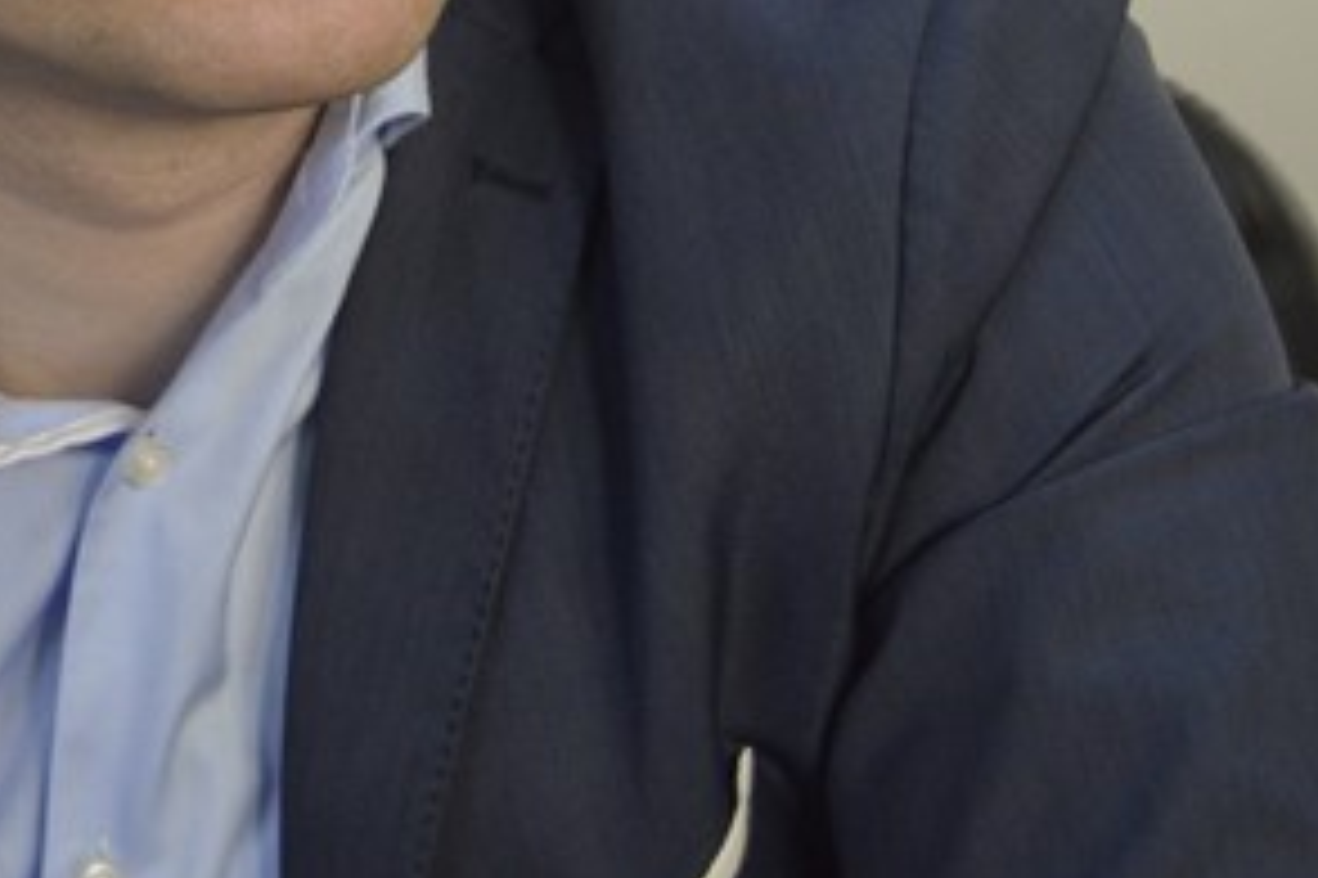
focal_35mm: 238
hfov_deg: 8.6
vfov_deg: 5.8
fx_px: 8708
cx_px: 229
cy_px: -2
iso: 4000
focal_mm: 85
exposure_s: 1/250
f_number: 8
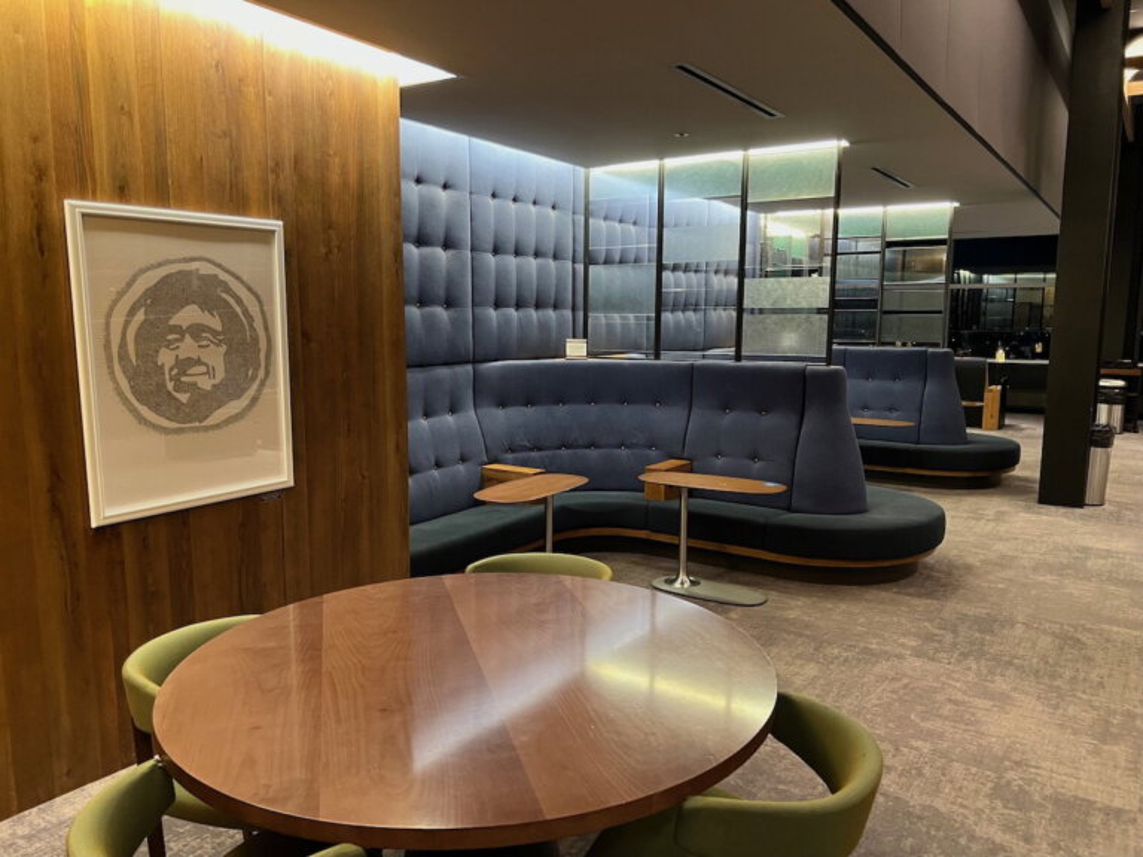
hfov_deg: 67.3
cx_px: 572
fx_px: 859
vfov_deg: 53.1
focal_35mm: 26
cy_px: 428
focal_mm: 5.7
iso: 400
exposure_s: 1/60
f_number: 1.5
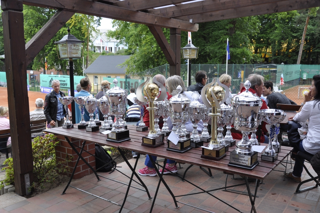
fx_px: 293
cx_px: 160
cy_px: 106
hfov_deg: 57.3
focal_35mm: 33
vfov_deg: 39.9
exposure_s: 1/125
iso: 280
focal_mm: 22
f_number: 5.6
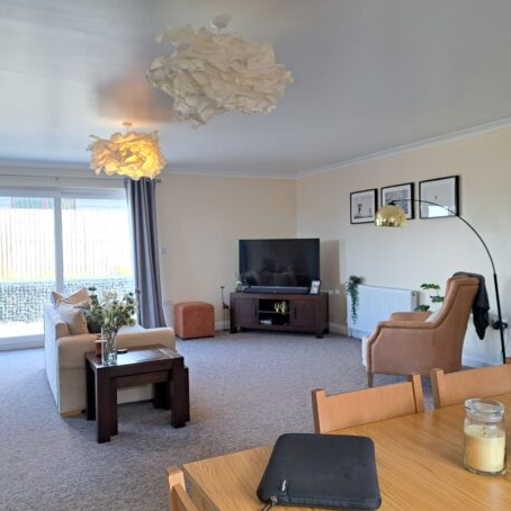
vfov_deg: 55.6
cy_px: 250
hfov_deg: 55.6
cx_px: 257
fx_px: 484
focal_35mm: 29
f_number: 1.8
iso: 125
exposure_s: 1/60
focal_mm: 5.23
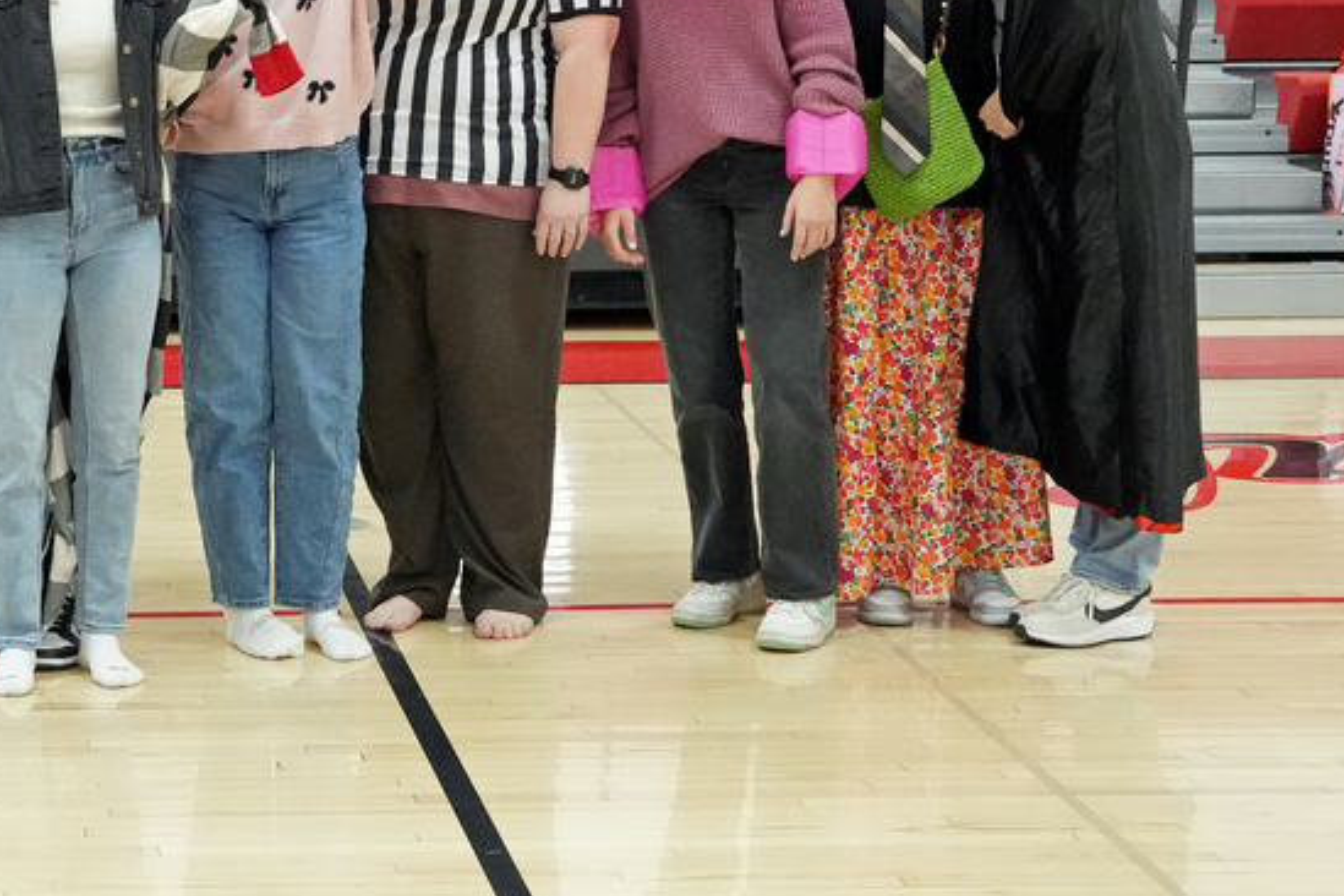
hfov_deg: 20.4
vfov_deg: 13.9
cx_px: 140
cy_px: 224
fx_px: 3656
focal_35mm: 98
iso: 10000
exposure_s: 1/500
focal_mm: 35
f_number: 5
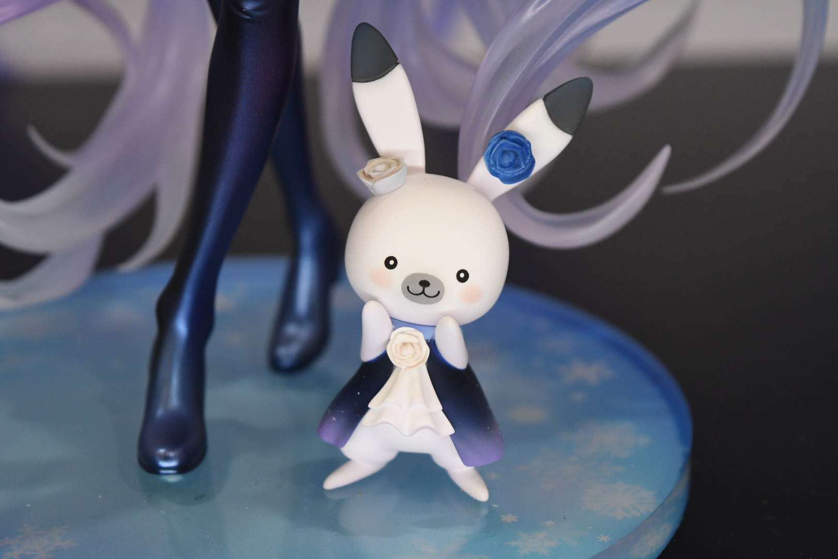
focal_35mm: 82
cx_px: 419
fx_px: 1920
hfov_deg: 24.6
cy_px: 280
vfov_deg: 16.6
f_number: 5.6
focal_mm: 55
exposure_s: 1/640
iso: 2000
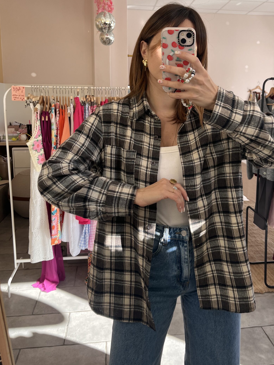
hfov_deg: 44.0
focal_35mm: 32
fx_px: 338
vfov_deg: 56.5
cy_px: 150
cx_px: 161
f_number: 1.6
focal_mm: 5.1
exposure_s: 1/247
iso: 40
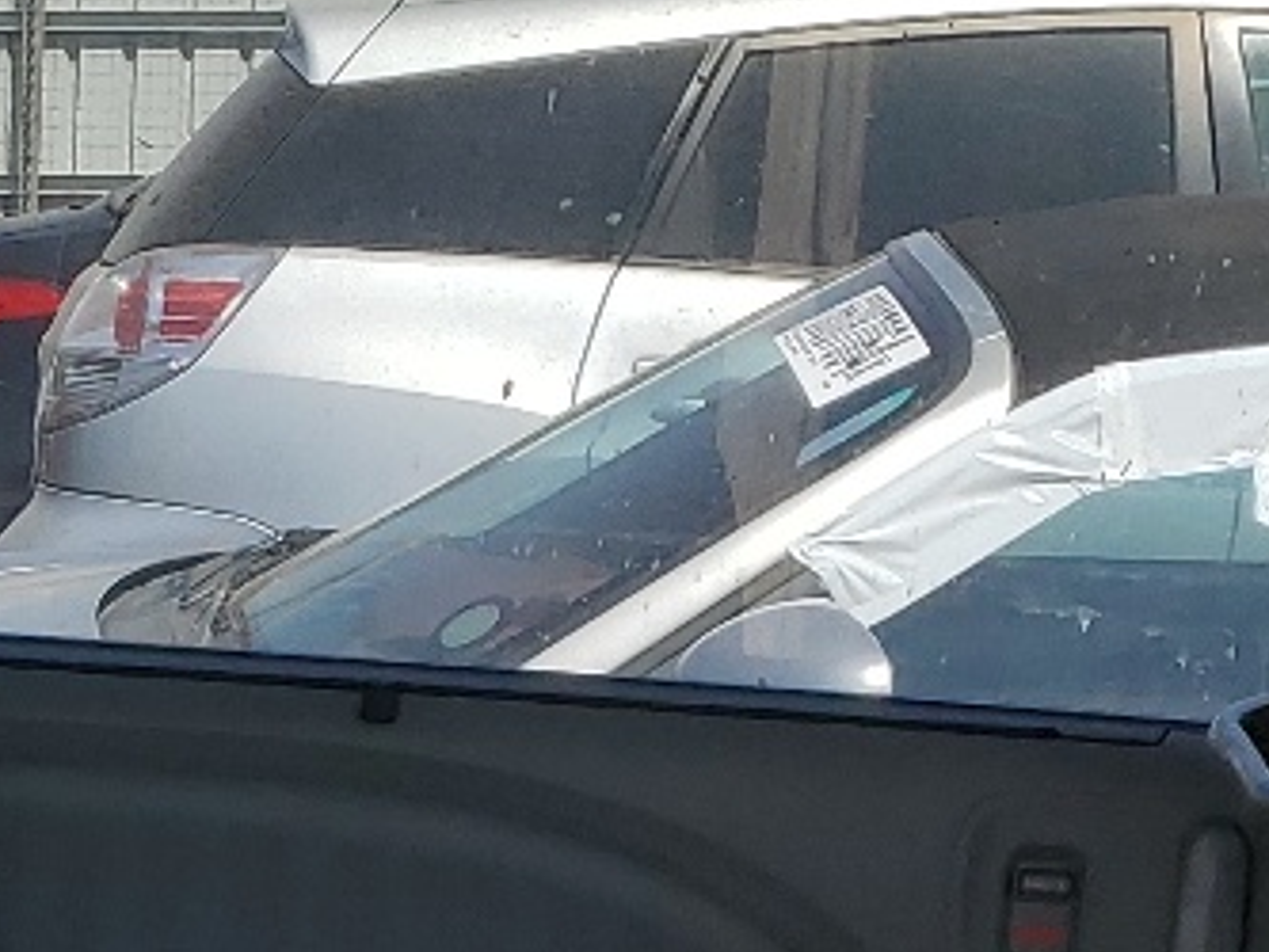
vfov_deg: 10.9
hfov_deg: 15.1
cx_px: -358
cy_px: 1813
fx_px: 4584
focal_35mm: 125
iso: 50
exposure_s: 1/1250
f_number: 1.5
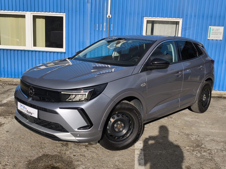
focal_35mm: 36
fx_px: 235
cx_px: 113
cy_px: 84
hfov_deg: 51.4
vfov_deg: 39.7
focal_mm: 6.57
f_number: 1.6
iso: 50
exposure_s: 1/6658
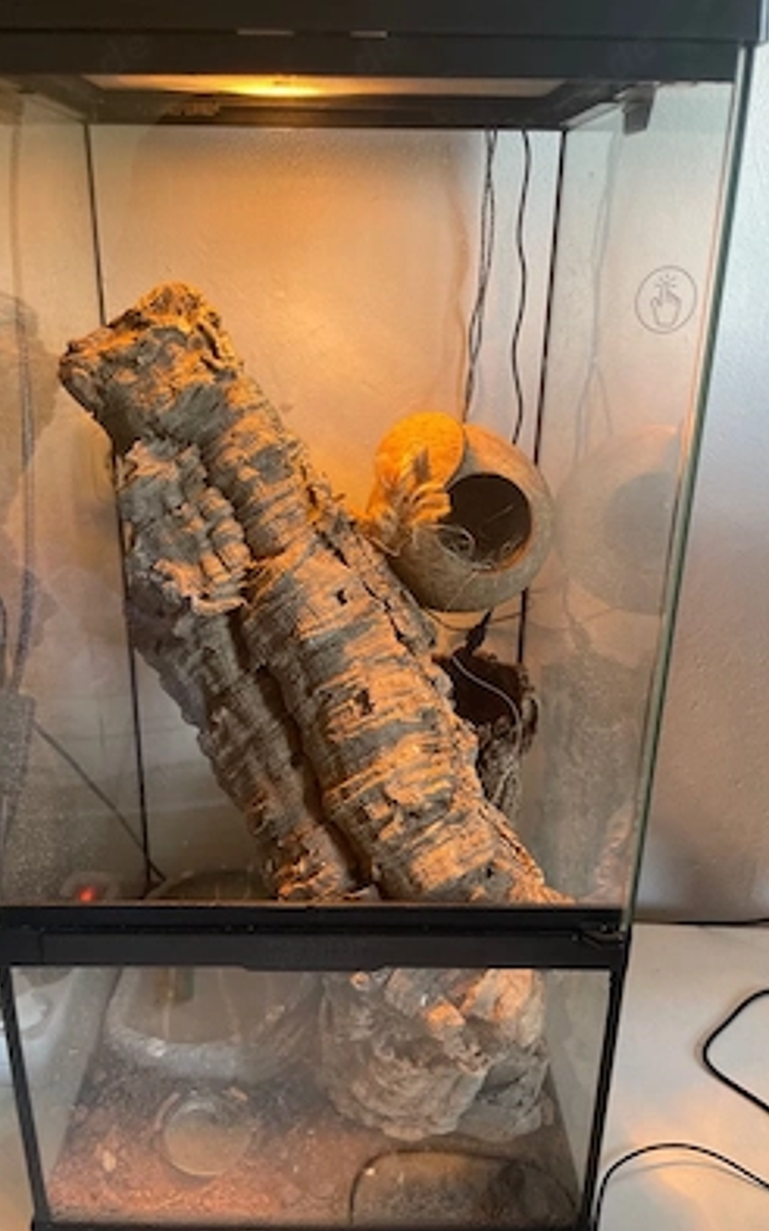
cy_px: 619
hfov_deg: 44.5
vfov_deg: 66.5
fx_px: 940
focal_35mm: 28
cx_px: 350
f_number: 1.6
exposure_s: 1/50
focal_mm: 4.2
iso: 80
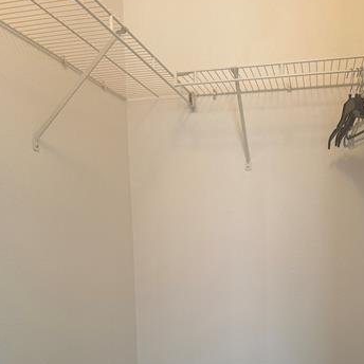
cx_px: 219
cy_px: 287
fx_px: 440
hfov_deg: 44.7
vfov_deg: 43.0
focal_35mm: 37
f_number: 1.78
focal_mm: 6.86
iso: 160
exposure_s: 1/60
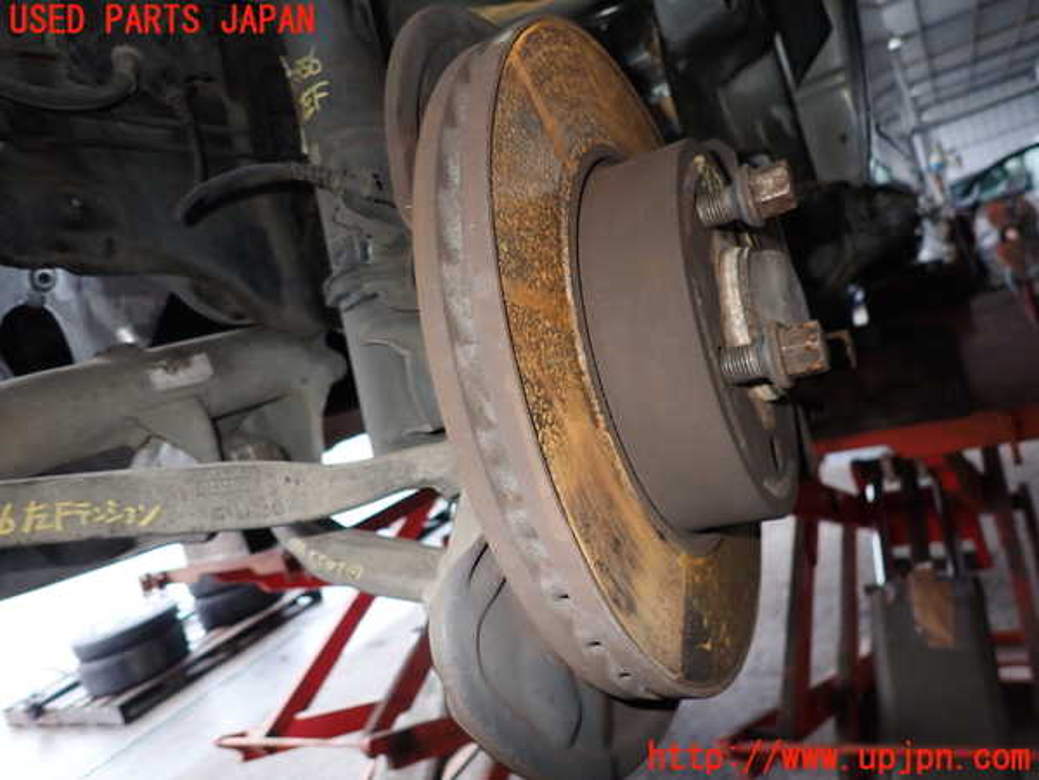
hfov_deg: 69.4
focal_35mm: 25
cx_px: 520
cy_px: 390
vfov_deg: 54.9
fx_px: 750
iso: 200
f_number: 5.6
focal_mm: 4.5
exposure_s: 1/30
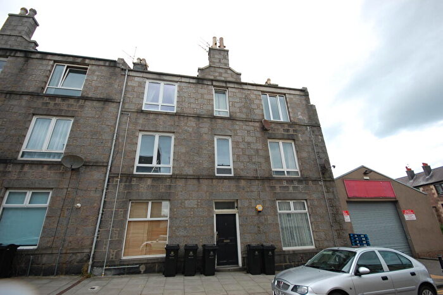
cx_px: 222
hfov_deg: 100.4
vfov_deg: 77.3
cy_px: 148
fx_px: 184
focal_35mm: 15
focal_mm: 10
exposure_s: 1/160
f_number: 6.3
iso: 200
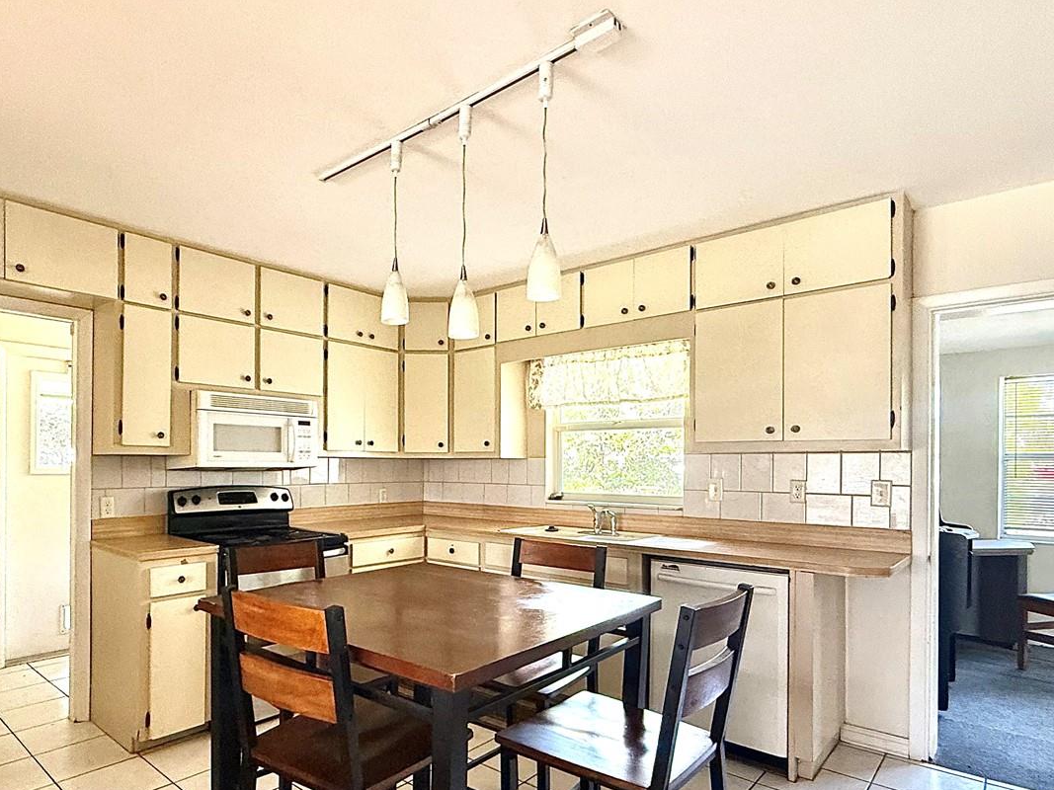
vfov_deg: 63.0
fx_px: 639
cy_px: 463
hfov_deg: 78.1
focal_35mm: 21
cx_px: 422
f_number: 2.2
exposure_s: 1/60
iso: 400
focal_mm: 2.22
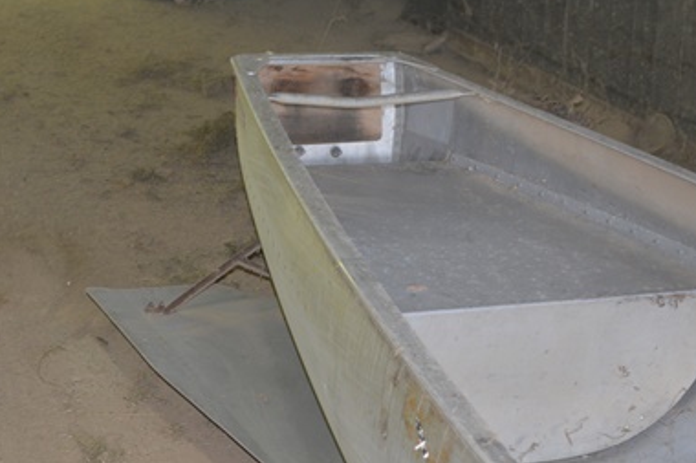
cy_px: 350
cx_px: 335
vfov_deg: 12.5
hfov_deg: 18.8
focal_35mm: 109
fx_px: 2106
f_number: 5.3
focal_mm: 46
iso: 720
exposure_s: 1/60
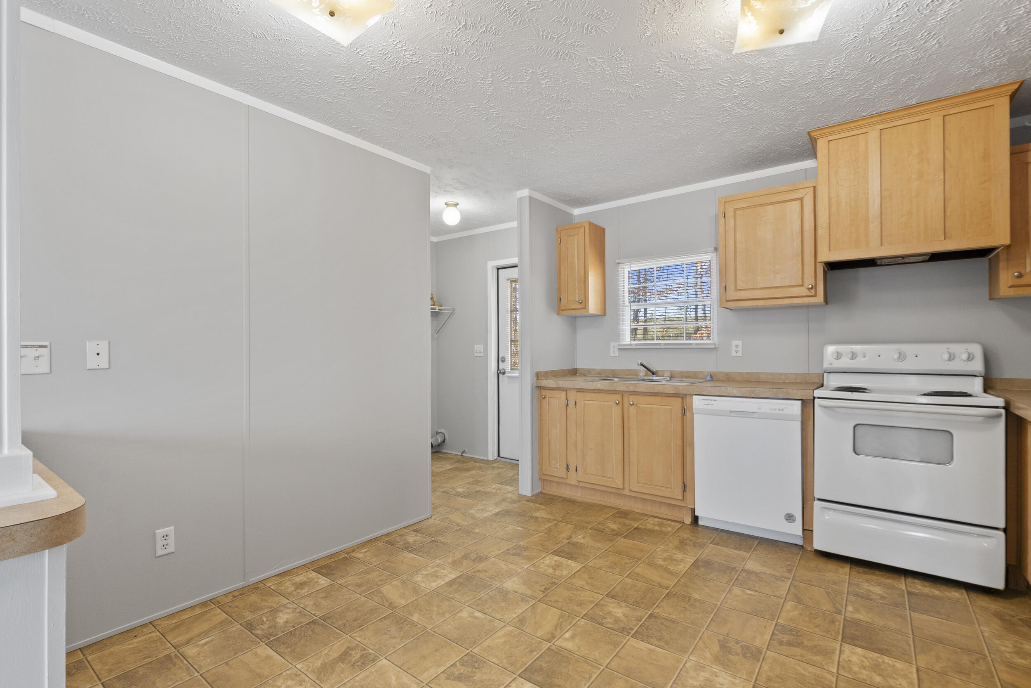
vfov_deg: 70.4
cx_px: 516
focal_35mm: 17
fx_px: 487
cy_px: 344
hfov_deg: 93.3
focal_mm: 11.5
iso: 250
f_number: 9
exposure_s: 1/5
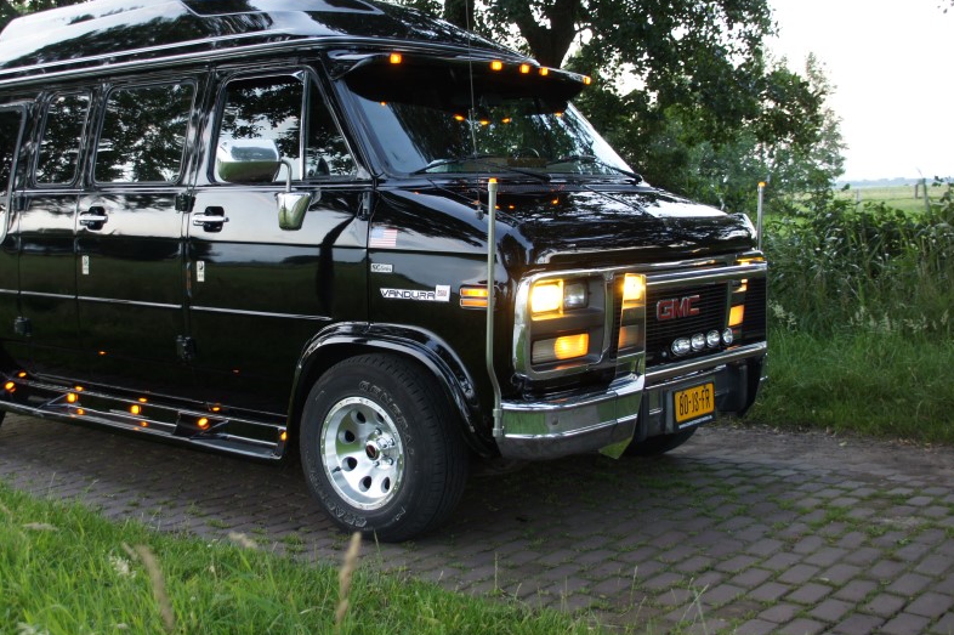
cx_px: 352
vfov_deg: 31.7
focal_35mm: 42
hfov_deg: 46.0
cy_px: 237
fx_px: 1112
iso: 200
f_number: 4
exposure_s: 1/20
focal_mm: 22
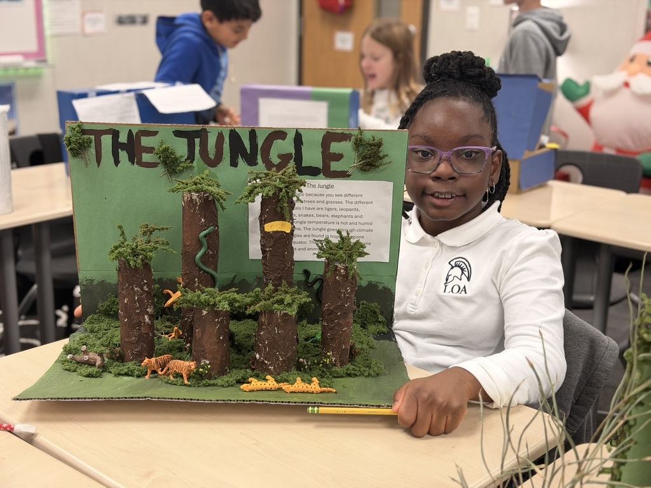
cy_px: 244
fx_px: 903
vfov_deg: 30.3
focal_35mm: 48
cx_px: 326
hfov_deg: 39.7
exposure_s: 1/60
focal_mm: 6.76
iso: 160
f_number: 1.78
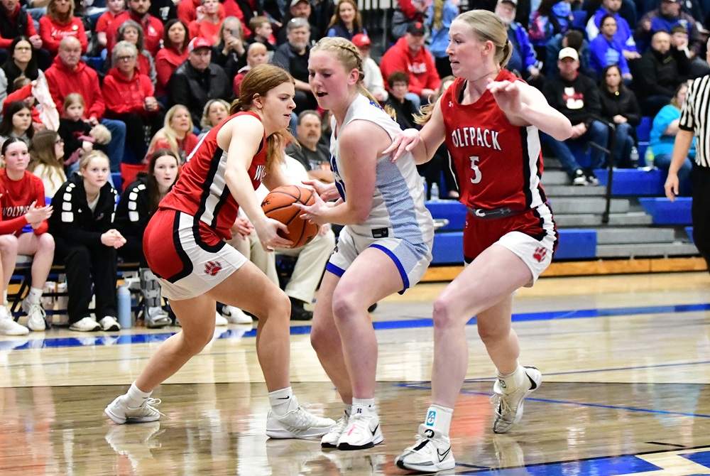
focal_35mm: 117
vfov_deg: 11.8
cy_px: 238
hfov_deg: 17.5
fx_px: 2311
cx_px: 355
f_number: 2.8
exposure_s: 1/1000
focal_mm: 78
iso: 12800
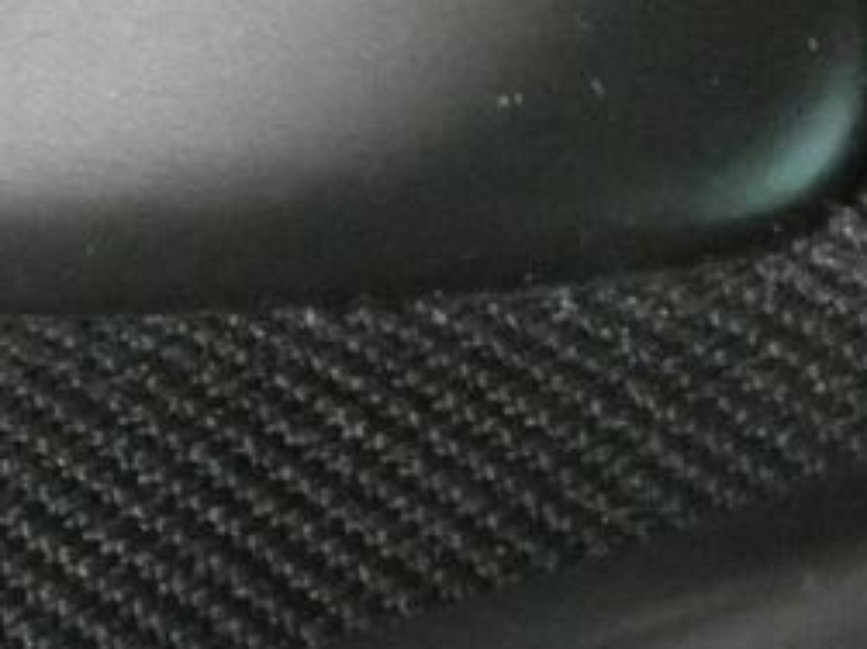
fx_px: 4706
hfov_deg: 10.3
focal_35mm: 188
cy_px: -183
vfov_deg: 7.8
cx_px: -193
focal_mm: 8.2
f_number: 5.6
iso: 1600
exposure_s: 1/20
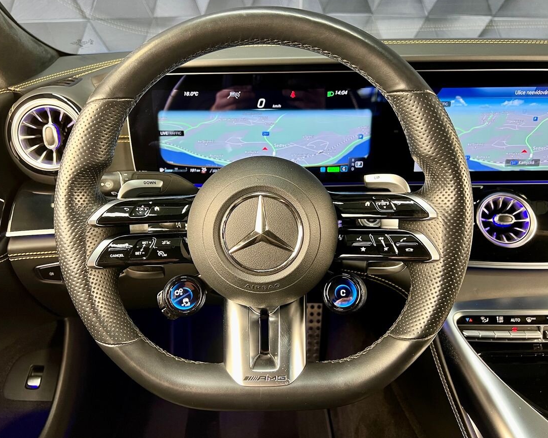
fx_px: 454
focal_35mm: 28
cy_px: 212
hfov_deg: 62.2
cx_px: 265
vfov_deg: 51.5
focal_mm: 5.7
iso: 250
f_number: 1.5
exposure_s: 1/60
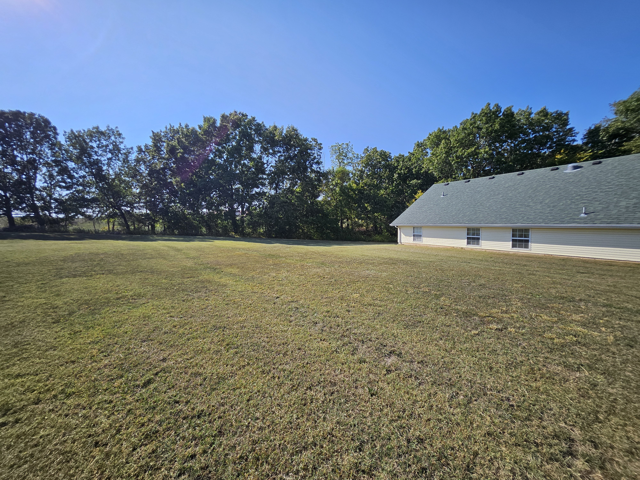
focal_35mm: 13
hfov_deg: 106.2
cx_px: 320
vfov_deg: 89.9
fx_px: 240
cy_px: 240
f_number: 2.2
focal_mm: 1.74
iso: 32
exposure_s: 1/1307
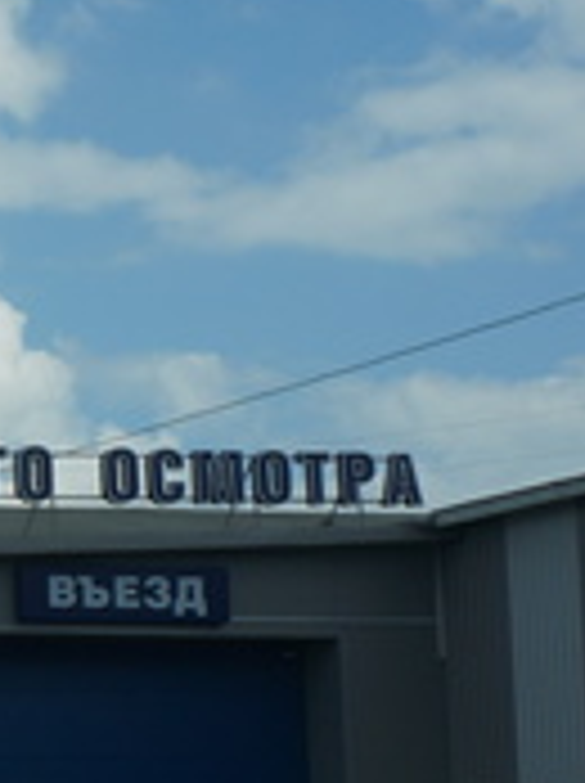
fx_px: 3817
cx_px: -1210
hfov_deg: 7.6
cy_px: 590
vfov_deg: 11.7
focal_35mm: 169
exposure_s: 1/250
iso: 100
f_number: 9
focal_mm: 24
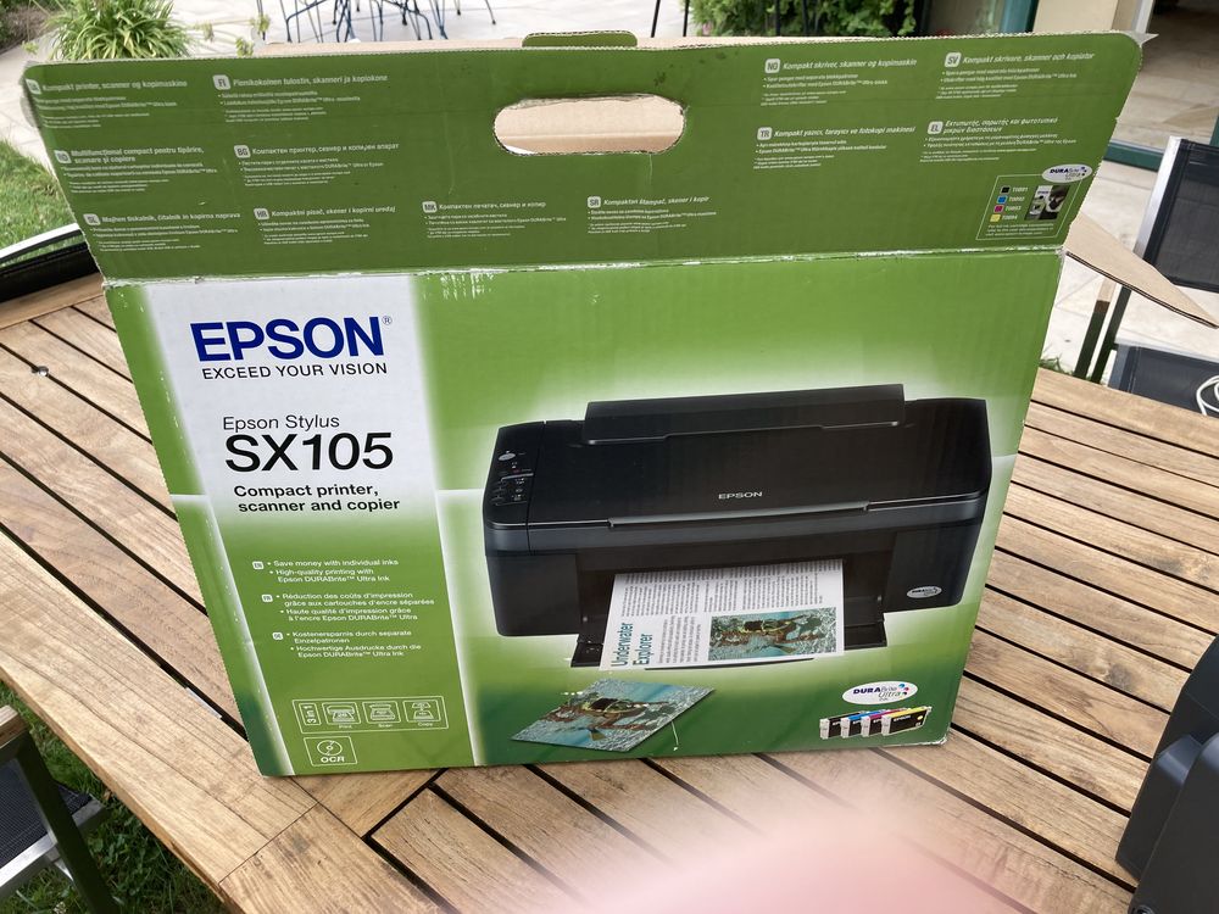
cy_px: 457
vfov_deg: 49.7
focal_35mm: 28
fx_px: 986
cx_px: 610
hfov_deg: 63.4
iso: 20
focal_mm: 3.99
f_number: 1.8
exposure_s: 1/428
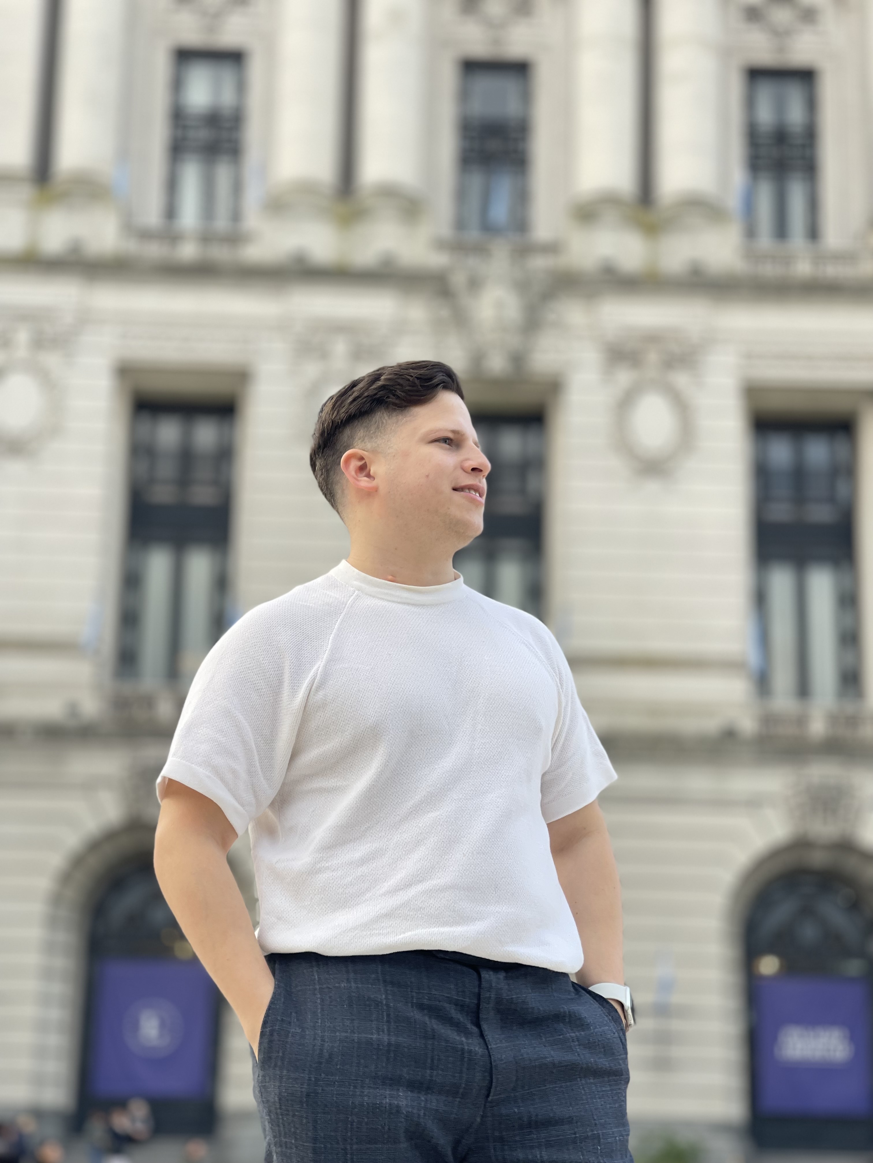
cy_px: 582
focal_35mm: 64
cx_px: 436
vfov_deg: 30.3
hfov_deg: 22.9
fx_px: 2152
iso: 40
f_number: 2.2
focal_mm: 7.5
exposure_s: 1/121
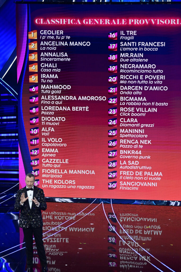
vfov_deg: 17.1
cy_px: 136
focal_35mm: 120
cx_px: 90
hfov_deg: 11.4
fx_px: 906
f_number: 3.2
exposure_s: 1/640
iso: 4000
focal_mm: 120
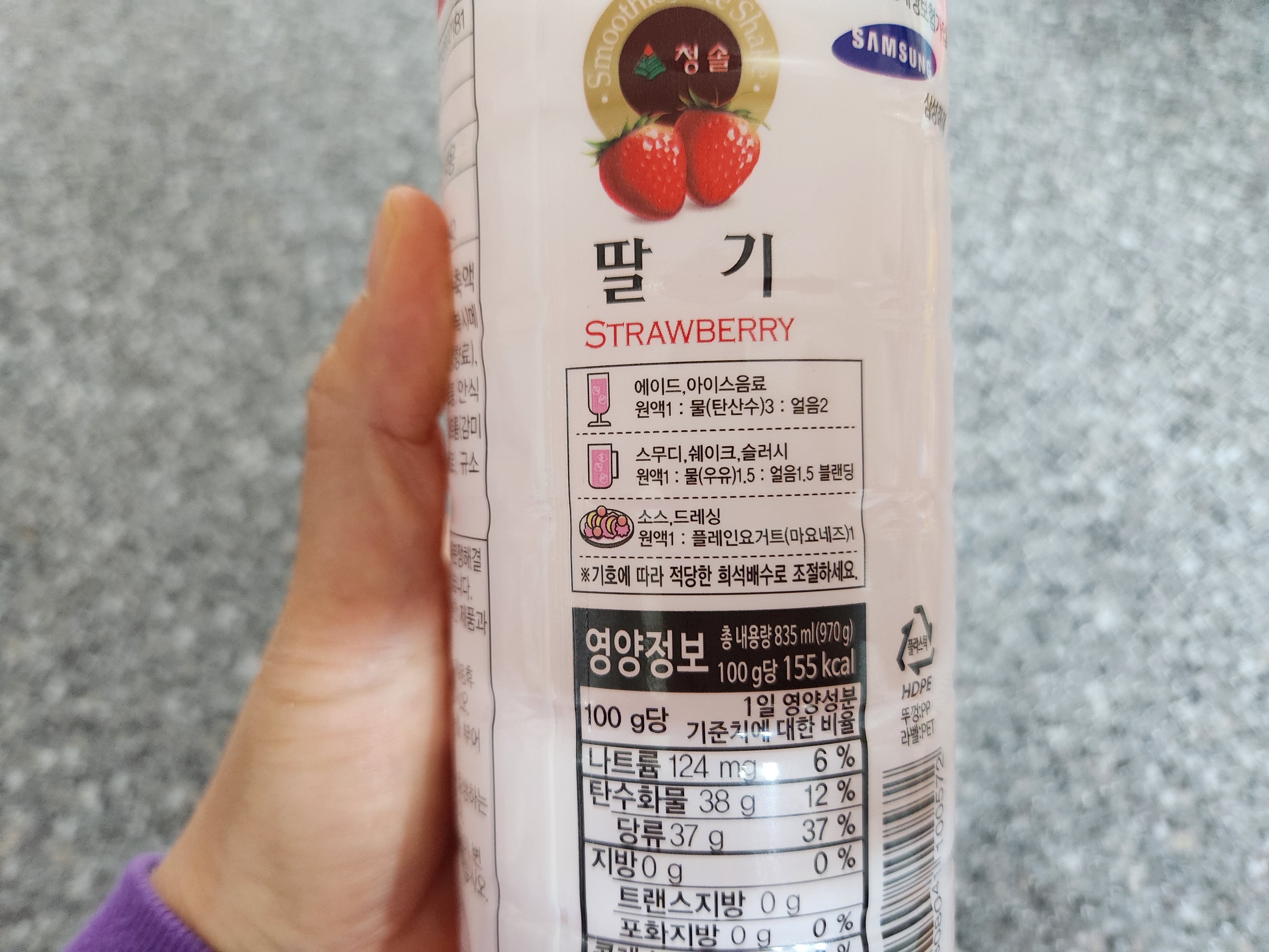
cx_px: 634
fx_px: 843
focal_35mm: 23
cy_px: 476
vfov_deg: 58.9
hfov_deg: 73.9
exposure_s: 1/120
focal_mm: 5.4
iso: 1000
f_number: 1.8
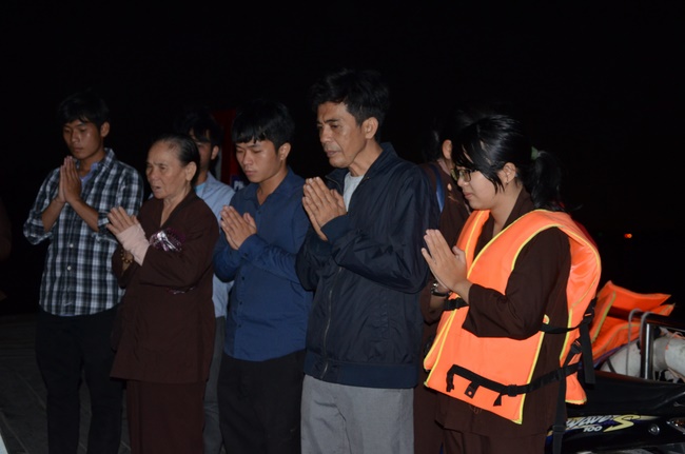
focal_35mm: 52
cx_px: 342
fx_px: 997
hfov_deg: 37.9
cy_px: 227
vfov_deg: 25.7
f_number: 5
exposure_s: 1/60
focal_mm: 35
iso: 1000
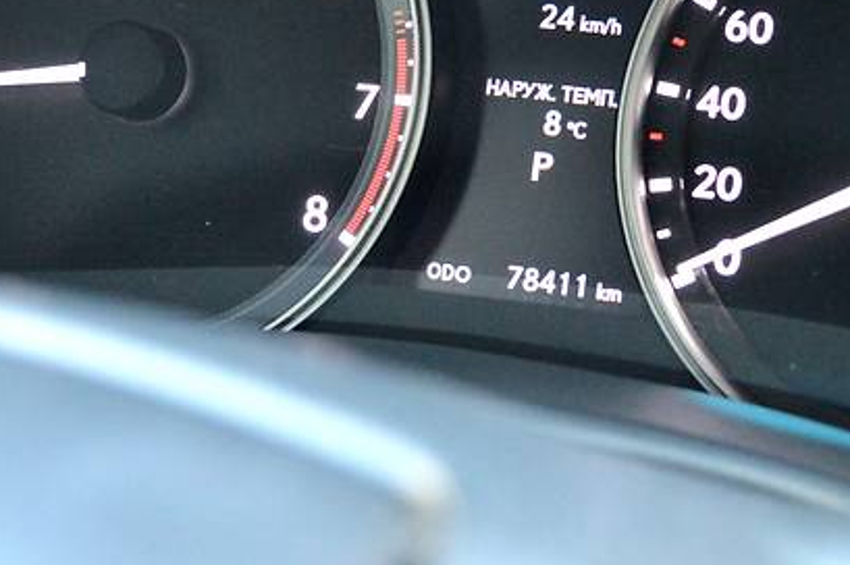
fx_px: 2218
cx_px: 555
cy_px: 127
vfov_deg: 14.5
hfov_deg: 21.6
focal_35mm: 94
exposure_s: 1/60
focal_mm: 32
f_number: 4.8
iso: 2500
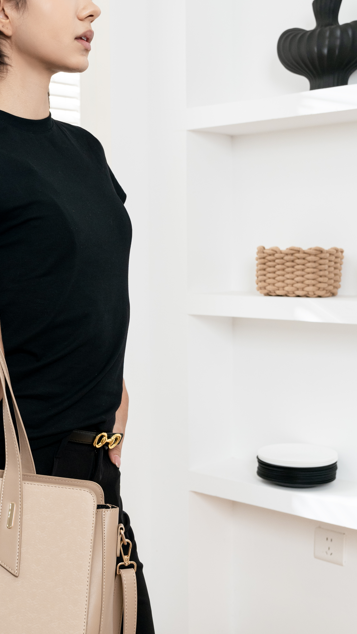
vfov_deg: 37.2
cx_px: 23
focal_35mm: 56
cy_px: 337
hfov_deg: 20.9
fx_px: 943
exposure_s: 1/125
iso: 500
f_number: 6.3
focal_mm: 30
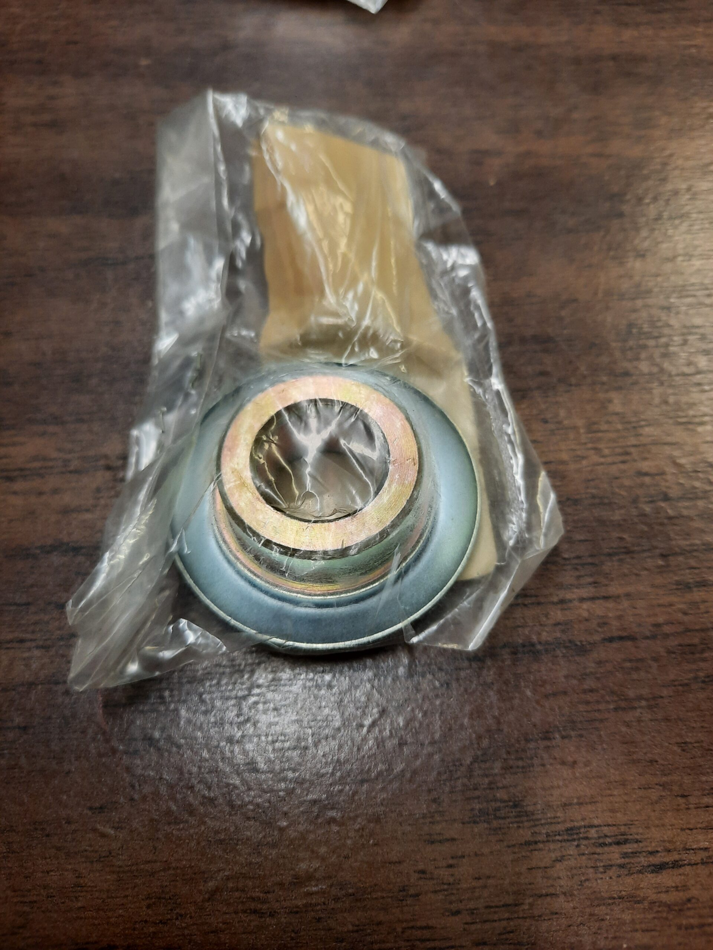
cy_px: 475
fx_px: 687
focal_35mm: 25
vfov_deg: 69.4
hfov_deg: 54.9
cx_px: 356
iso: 200
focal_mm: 4.6
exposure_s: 1/60
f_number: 2
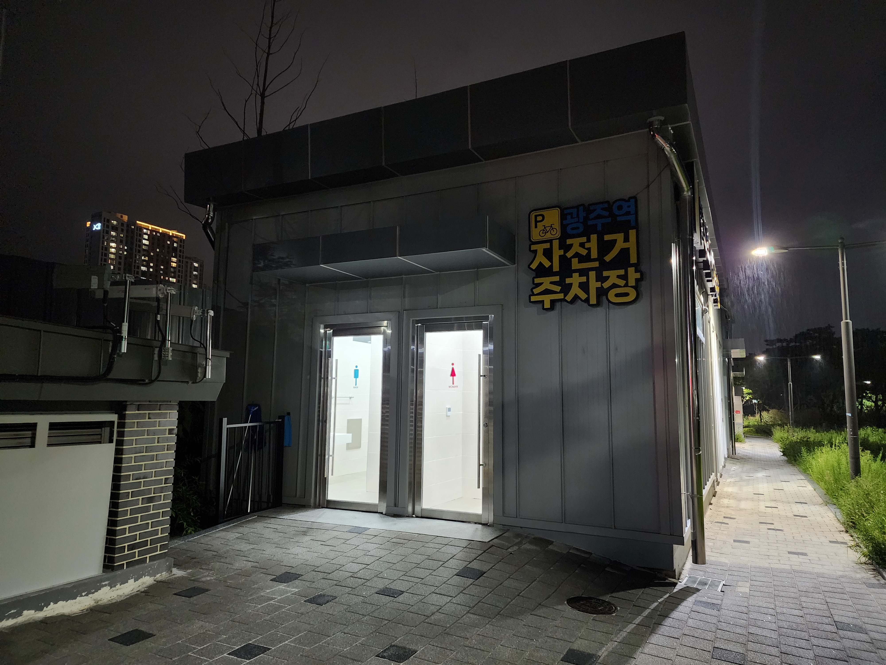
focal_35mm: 23
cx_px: 443
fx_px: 589
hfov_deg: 73.9
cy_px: 332
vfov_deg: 58.9
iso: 640
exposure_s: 1/30
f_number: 1.8
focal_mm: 6.4
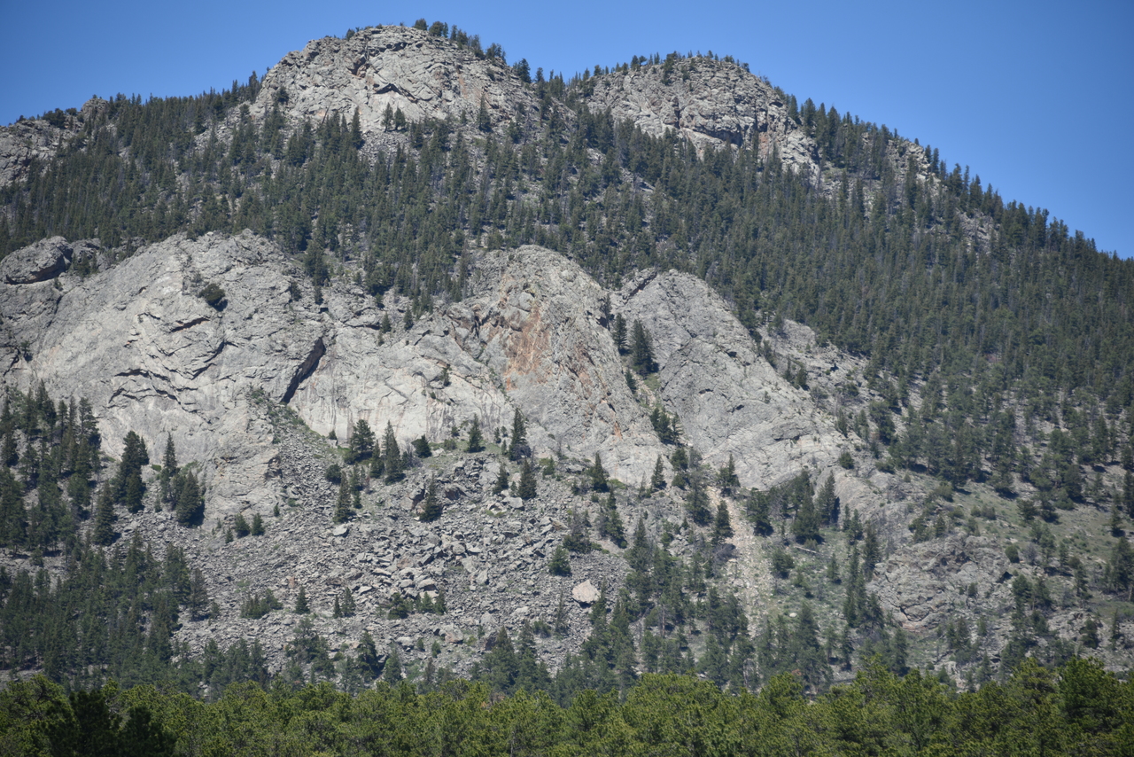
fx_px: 6301
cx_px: 567
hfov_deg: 10.3
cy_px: 378
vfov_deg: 6.9
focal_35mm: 200
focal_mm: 200
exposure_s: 1/400
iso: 100
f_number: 6.3
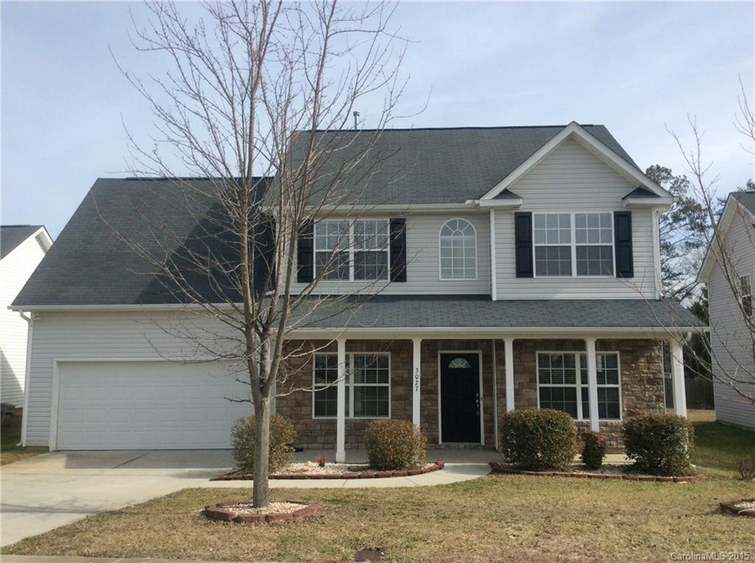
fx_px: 697
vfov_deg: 44.0
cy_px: 282
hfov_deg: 56.9
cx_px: 378
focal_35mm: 32
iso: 32
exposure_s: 1/1431
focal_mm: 3.3
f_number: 2.4
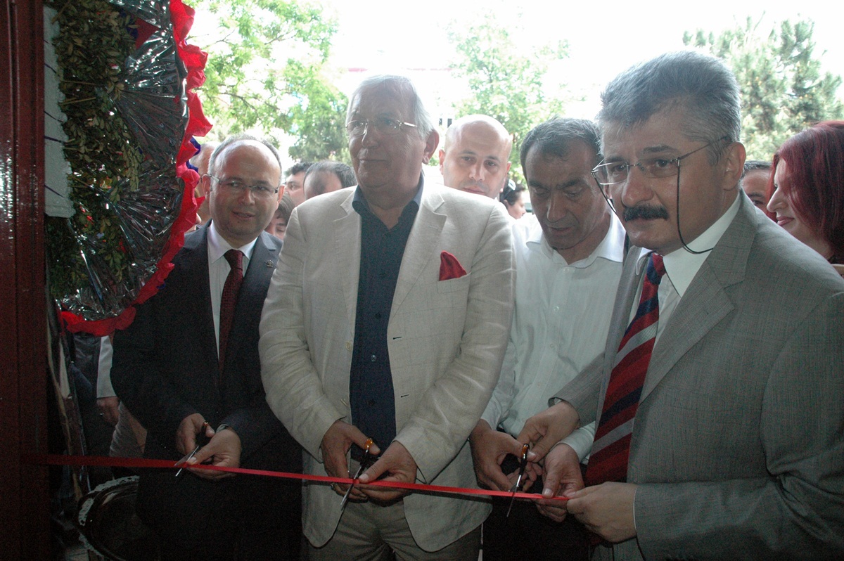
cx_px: 422
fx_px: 773
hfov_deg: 57.3
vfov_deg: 39.9
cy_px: 280
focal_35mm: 33
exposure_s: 1/500
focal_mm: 22
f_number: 5.6
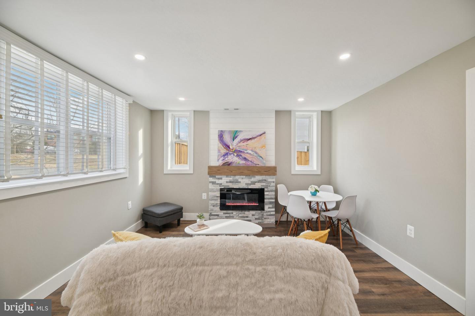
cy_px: 158
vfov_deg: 81.2
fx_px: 185
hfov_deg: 104.3
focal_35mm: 14
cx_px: 238
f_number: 8
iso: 140
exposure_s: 1/15
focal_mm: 14
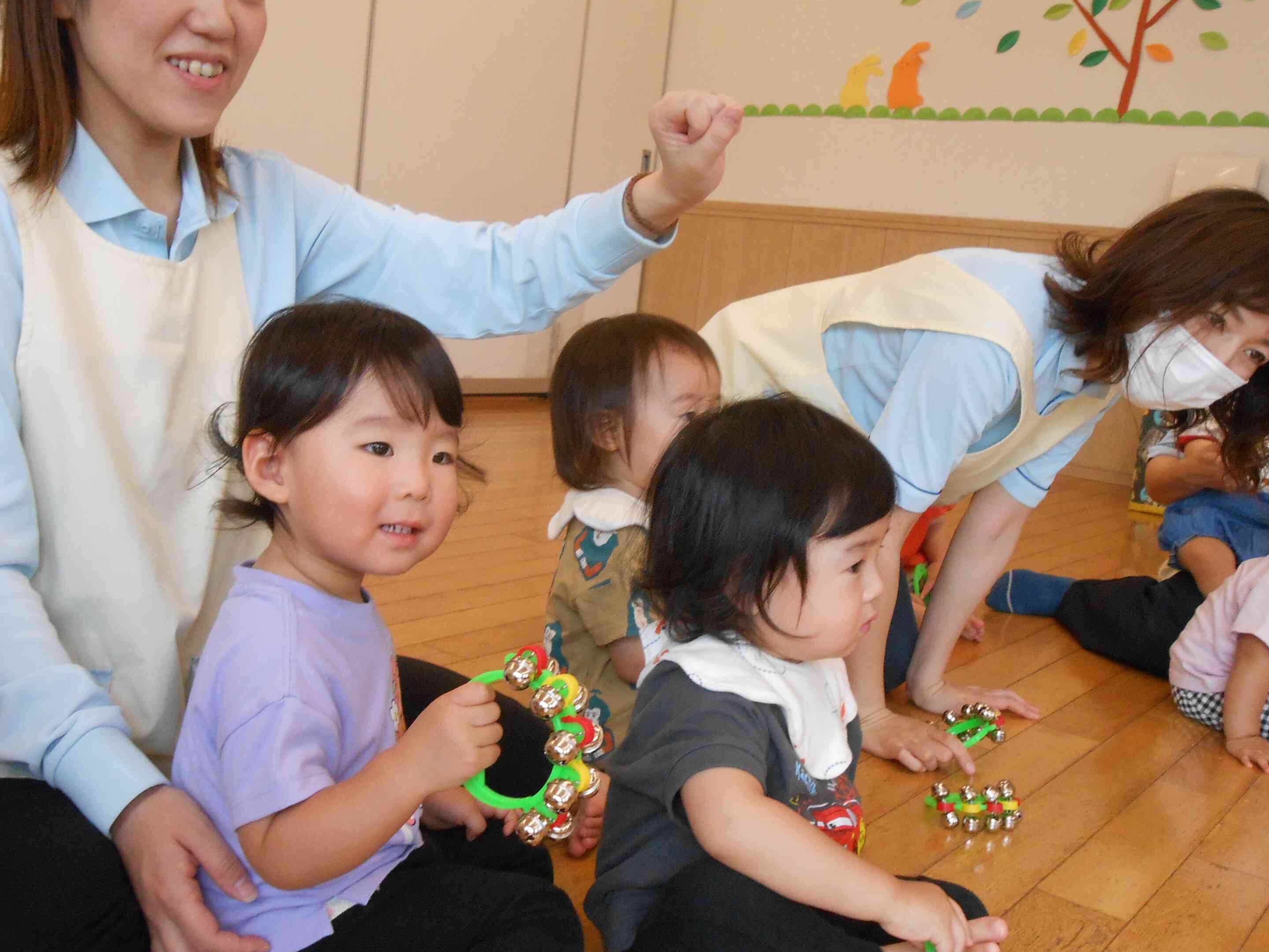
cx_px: 562
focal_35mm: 38
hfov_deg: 48.9
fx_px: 1393
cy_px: 473
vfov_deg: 37.7
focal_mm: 6
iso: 400
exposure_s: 1/200
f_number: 3.9
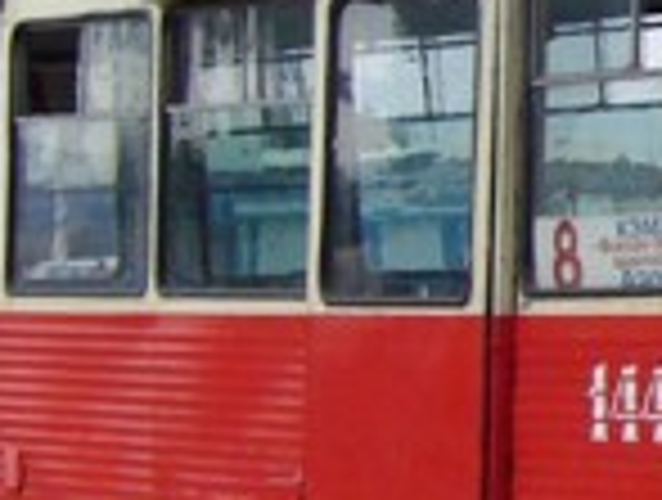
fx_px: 4659
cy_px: 117
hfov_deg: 7.9
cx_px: 1040
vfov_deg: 6.1
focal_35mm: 243
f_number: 5.6
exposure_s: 1/250
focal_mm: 5.8
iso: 80
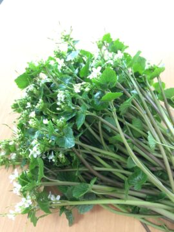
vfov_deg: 61.7
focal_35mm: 29
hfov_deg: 48.2
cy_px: 116
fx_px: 194
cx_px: 87
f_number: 2.2
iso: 100
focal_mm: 4.15
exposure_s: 1/30
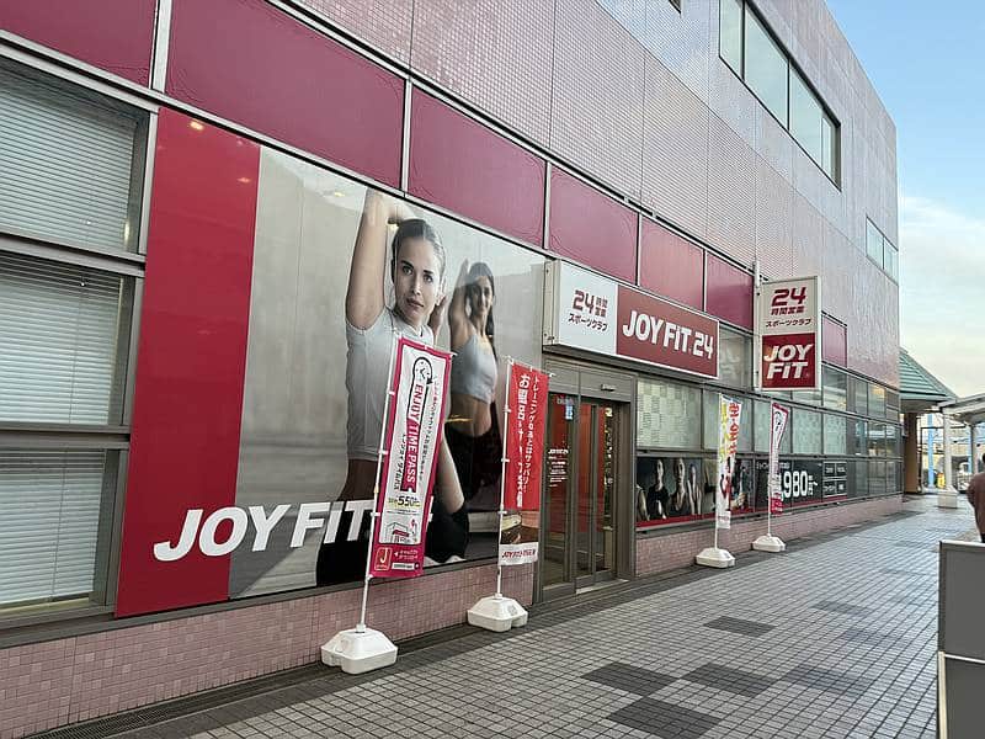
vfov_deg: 56.8
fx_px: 683
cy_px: 370
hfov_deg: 71.6
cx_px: 492
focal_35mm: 24
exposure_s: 1/100
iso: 64
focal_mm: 6.76
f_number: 1.78
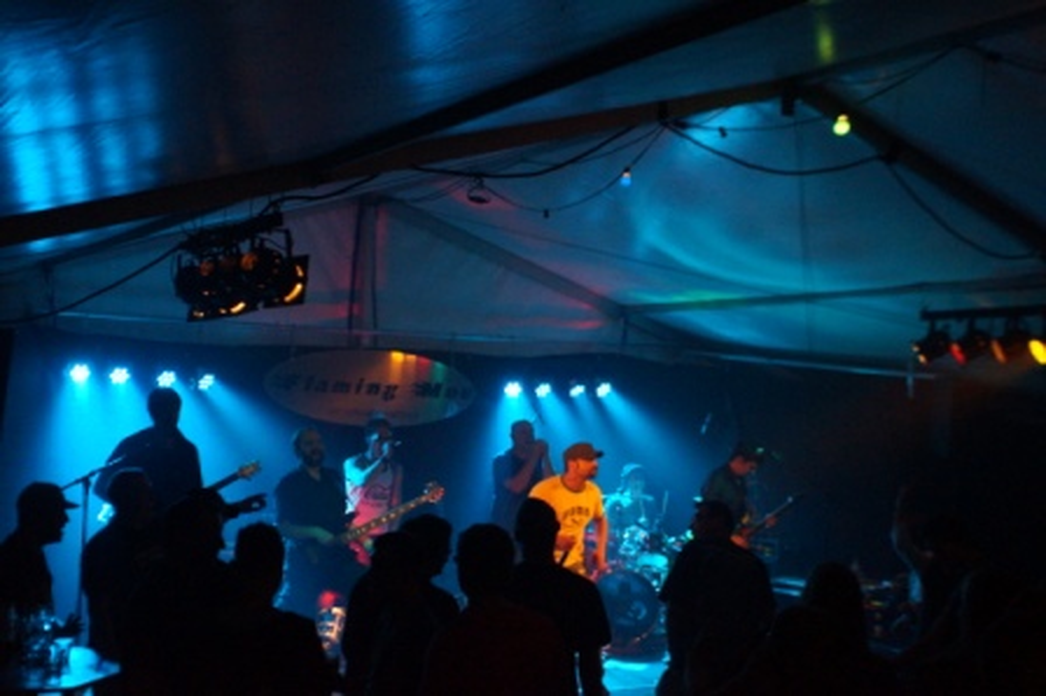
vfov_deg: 31.8
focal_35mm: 42
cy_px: 348
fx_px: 1219
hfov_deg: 46.4
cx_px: 523
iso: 3200
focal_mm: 28
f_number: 3.5
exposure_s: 1/160
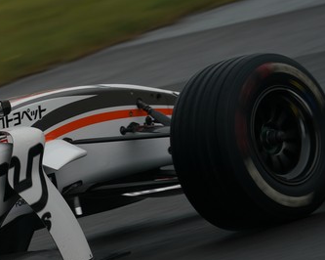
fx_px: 9623
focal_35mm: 1001
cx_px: -7
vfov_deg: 1.5
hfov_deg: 1.9
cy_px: 202
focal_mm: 493
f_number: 13
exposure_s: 1/250
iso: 200
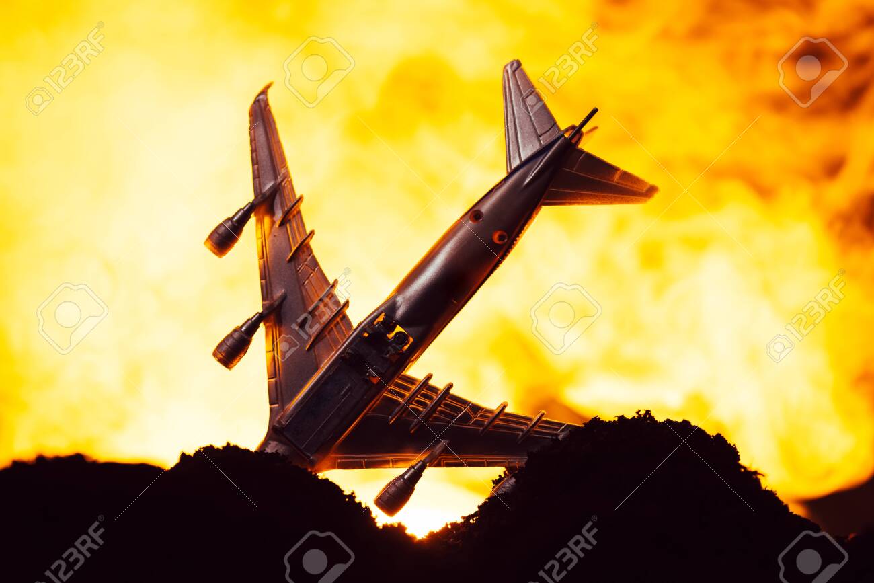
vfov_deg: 13.0
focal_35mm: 105
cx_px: 437
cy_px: 292
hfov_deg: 19.5
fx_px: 2549
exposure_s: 1/160
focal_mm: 105
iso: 160
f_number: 5.6
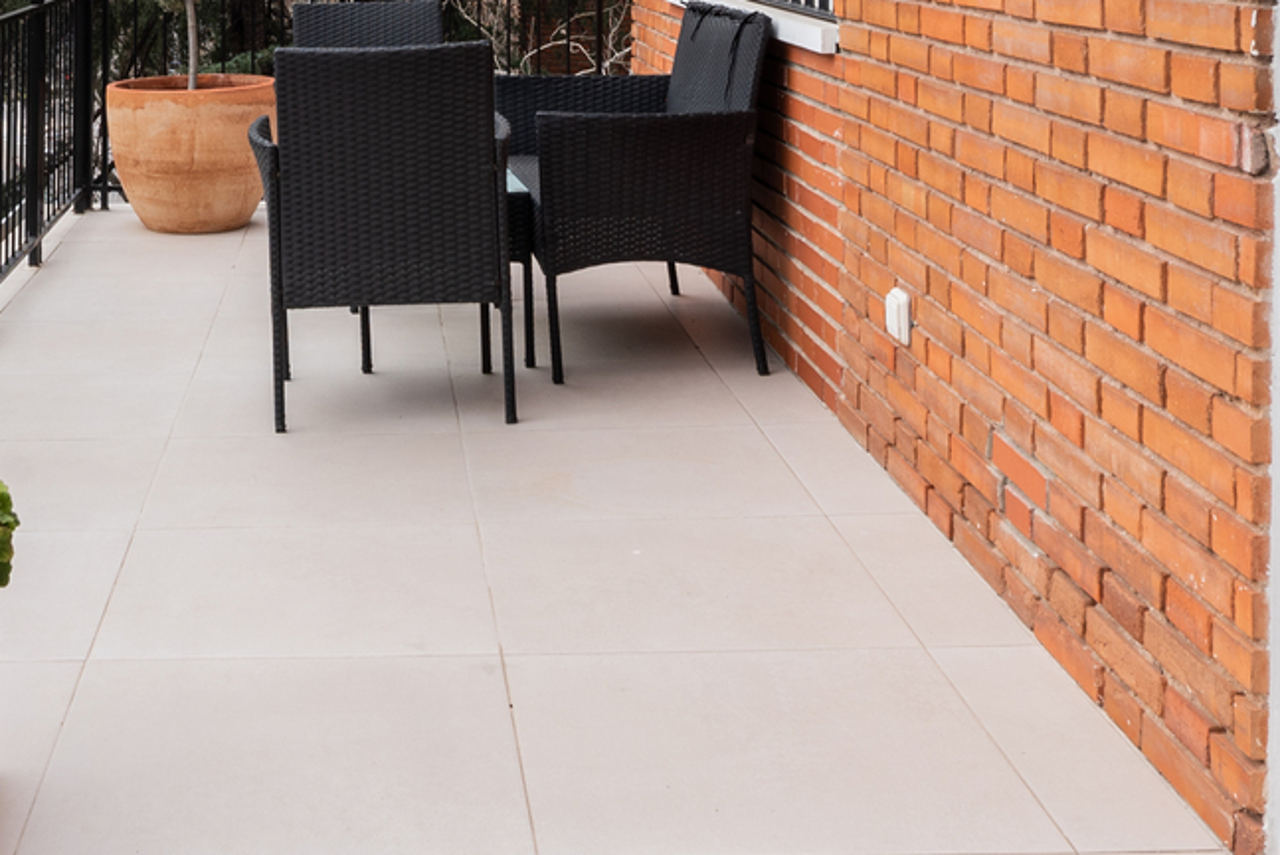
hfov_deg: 34.3
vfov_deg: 22.5
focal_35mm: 57
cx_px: 311
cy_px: -78
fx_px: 2027
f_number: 9
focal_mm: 18
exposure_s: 1/60
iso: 100
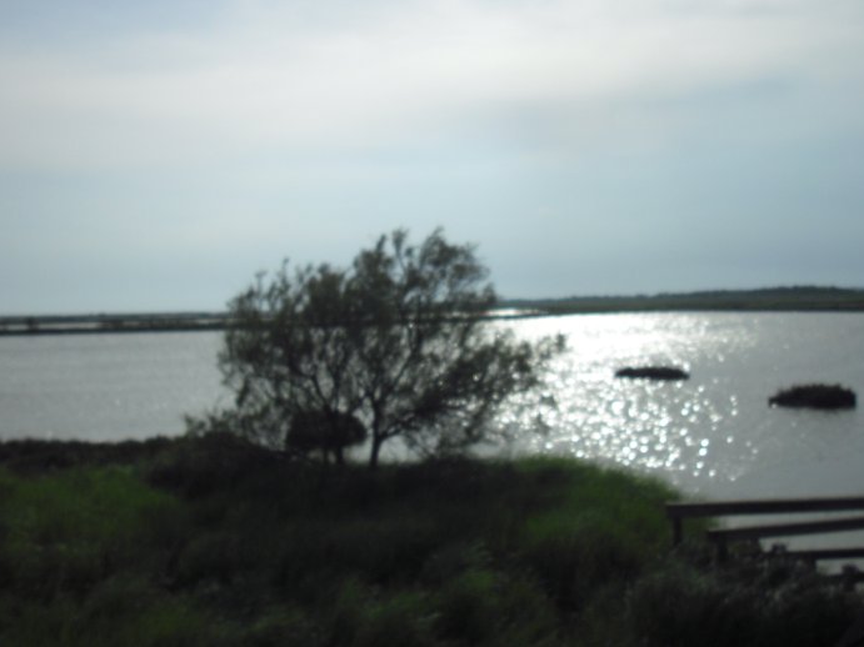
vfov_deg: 32.8
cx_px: 439
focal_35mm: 44
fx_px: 1098
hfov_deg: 43.0
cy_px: 274
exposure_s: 1/1000
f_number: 8
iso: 100
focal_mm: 6.2
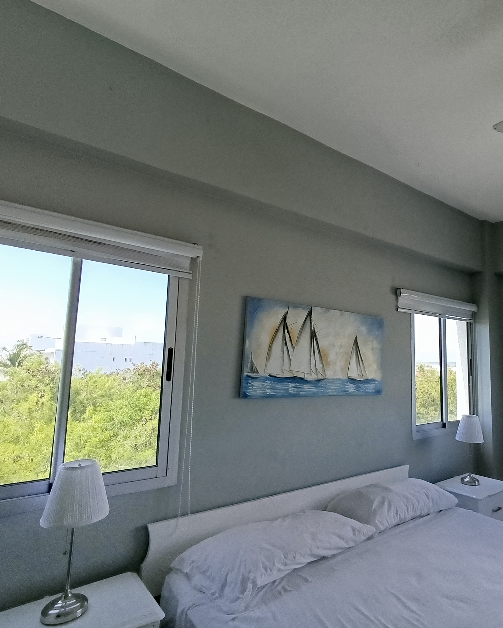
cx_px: 329
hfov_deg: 64.1
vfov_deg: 77.6
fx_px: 391
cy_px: 315
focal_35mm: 21
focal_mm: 1.65
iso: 50
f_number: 2.2
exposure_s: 1/99.9
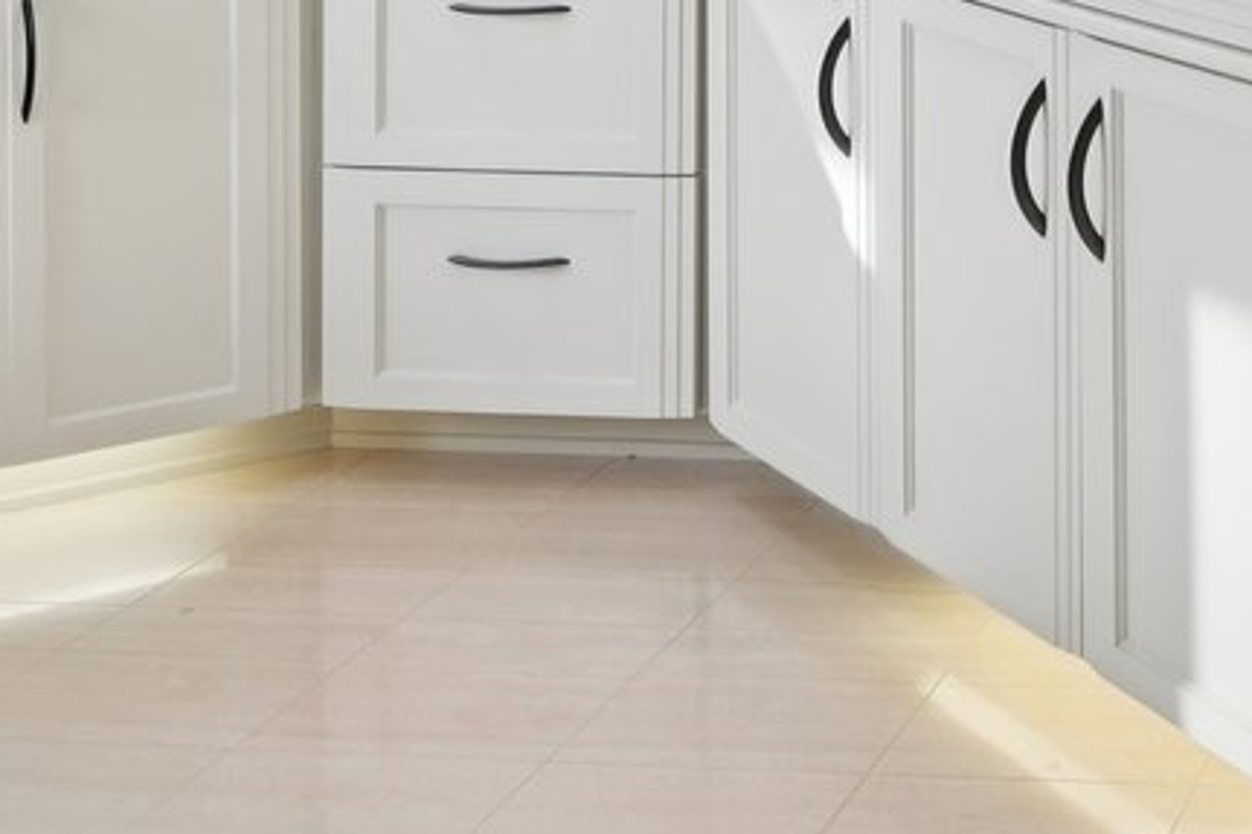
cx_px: 1635
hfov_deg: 23.5
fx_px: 2642
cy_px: -434
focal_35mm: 76
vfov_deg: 16.3
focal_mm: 16
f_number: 8
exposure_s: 1/40
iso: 400
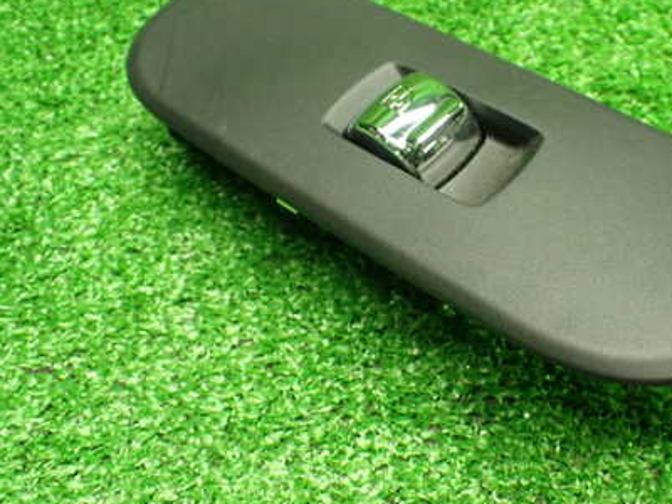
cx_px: 475
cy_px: 222
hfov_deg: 41.2
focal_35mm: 45
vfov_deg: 32.1
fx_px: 874
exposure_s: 1/80
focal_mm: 5.4
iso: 800
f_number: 2.3
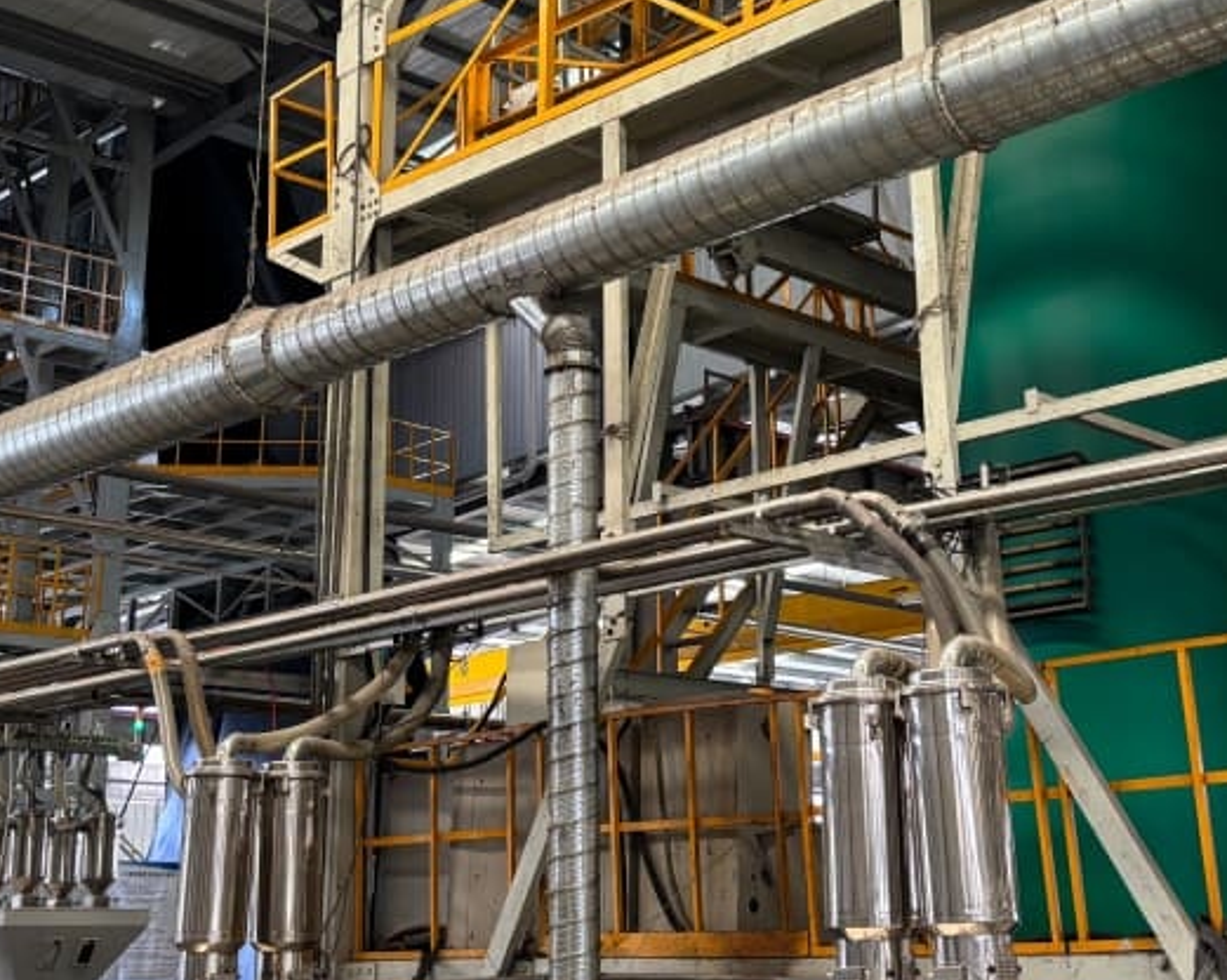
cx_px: 619
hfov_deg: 46.9
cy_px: 299
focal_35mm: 39
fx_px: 1415
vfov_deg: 37.6
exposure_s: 1/94
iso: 125
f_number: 1.6
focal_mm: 5.96
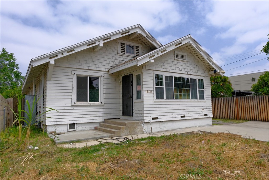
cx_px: 134
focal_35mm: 24
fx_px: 179
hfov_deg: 73.7
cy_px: 90
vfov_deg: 53.1
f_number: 7.1
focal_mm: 16
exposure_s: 1/3000
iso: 640
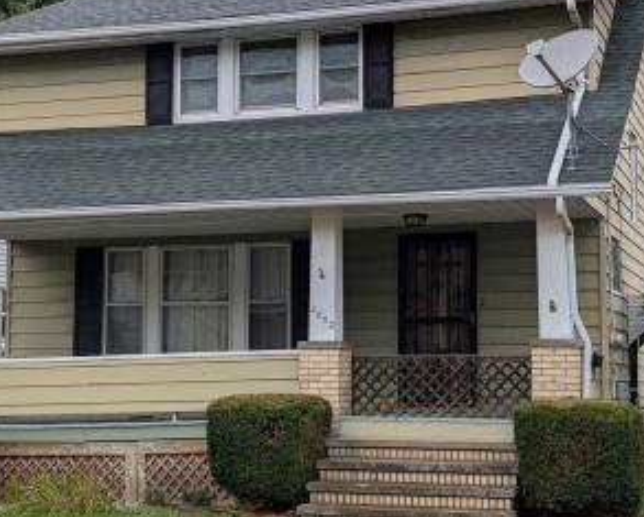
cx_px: 288
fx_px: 1240
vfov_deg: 23.5
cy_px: 266
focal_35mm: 65
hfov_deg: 29.1
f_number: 1.68
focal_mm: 6.9
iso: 21
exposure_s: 1/343
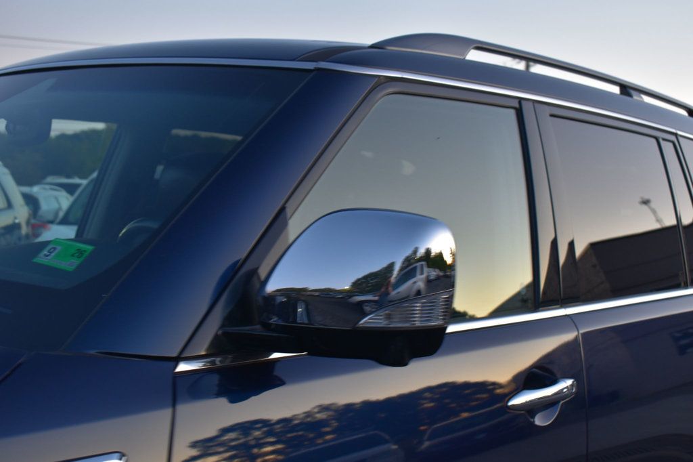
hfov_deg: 38.9
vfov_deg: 26.5
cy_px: 231
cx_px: 346
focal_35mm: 51
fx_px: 981
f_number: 6.3
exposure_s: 1/15
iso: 400
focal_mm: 34
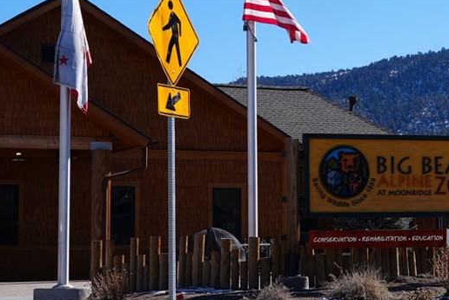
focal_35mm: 117
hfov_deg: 17.2
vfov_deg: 11.7
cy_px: 57
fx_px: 1459
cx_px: 402
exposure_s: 1/160
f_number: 10
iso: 80
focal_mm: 59
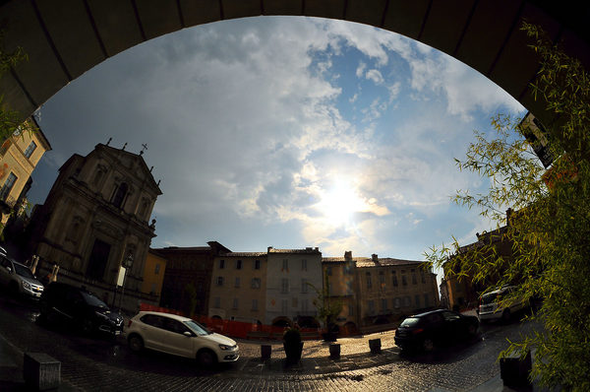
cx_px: 295
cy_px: 196
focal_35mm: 12
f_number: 22
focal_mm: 8
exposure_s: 1/500
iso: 200
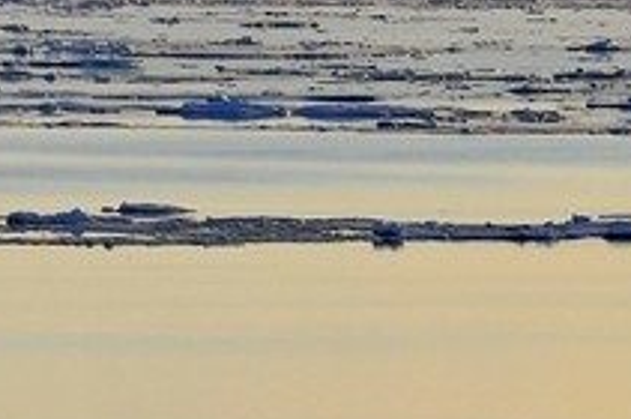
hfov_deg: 2.2
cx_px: 2063
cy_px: 850
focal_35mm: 909
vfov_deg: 1.5
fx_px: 15908
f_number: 10
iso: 200
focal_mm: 120
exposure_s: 1/500
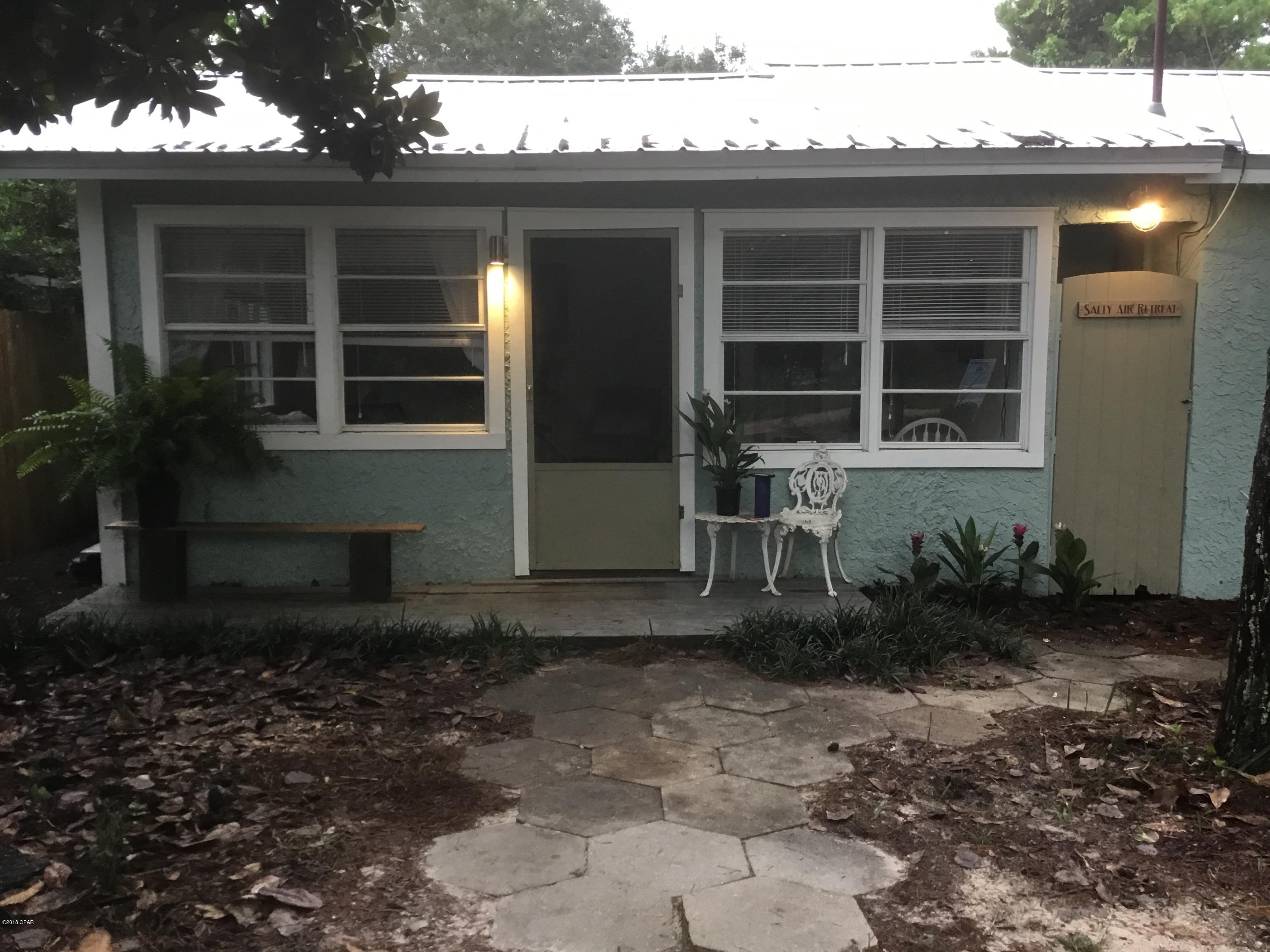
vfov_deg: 45.4
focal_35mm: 31
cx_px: 635
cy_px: 476
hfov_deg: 58.4
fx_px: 1137
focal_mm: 3.3
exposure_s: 1/30
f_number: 2.4
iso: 40
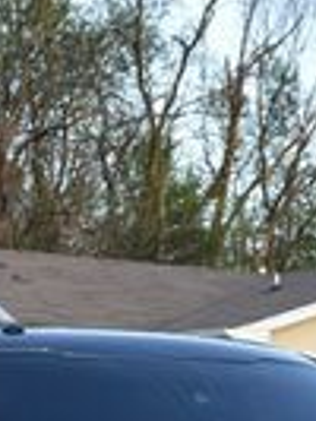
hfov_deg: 6.0
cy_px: 622
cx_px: 174
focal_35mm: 250
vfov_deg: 7.8
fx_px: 3038
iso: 280
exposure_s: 1/250
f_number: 5.6
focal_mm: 36
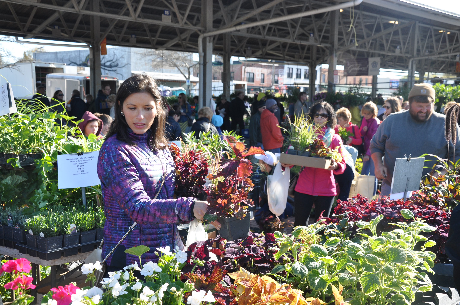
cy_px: 152
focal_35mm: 45
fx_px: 574
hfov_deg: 43.7
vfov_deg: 29.8
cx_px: 230
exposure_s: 1/60
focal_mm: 30
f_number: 9
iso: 250
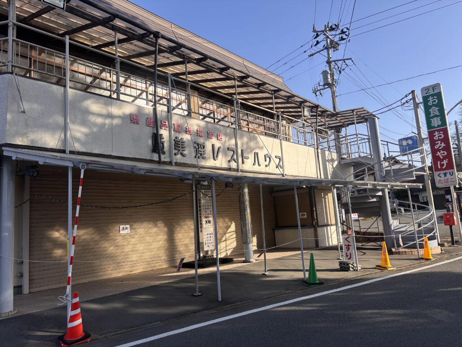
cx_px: 231
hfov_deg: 67.3
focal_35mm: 26
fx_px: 347
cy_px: 174
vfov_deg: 53.1
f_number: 1.6
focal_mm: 5.96
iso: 50
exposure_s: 1/1477
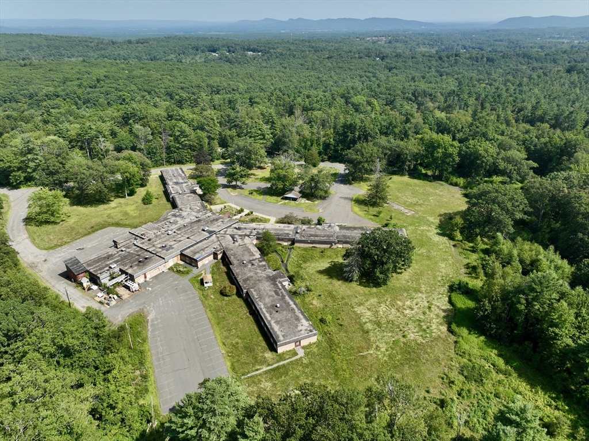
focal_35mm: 24
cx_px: 294
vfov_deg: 56.8
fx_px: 408
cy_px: 220
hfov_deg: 71.6
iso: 100
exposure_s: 1/1600
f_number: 2.8
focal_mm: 12.29
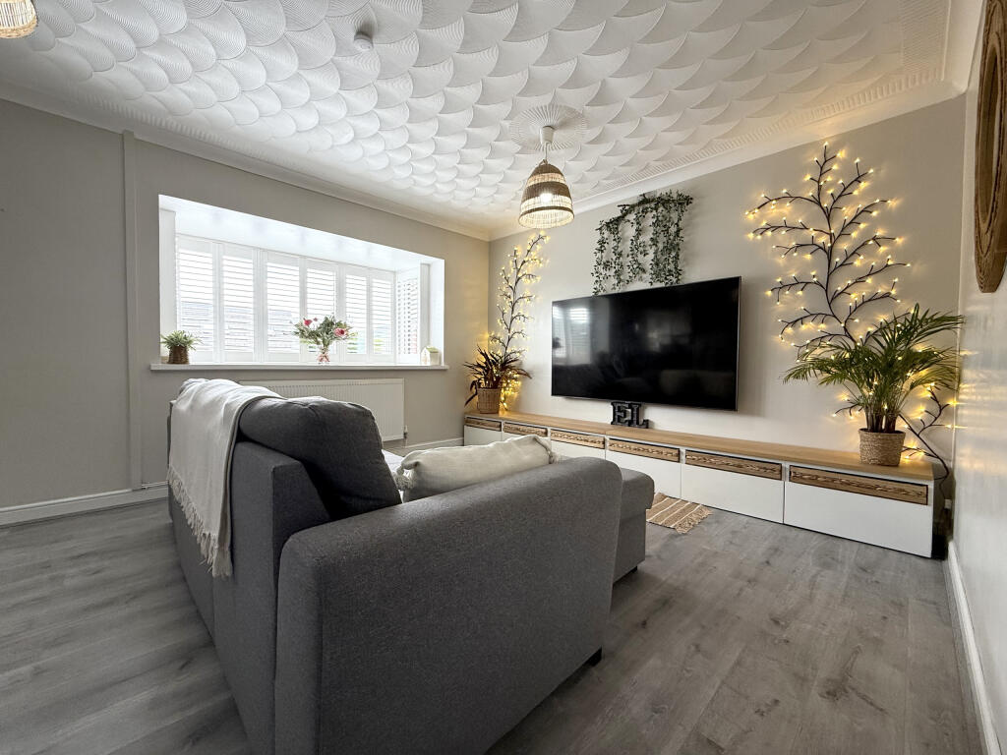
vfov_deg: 85.7
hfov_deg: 102.1
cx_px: 504
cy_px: 378
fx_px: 407
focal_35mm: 14
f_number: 2.2
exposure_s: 1/99
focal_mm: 2.22
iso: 100
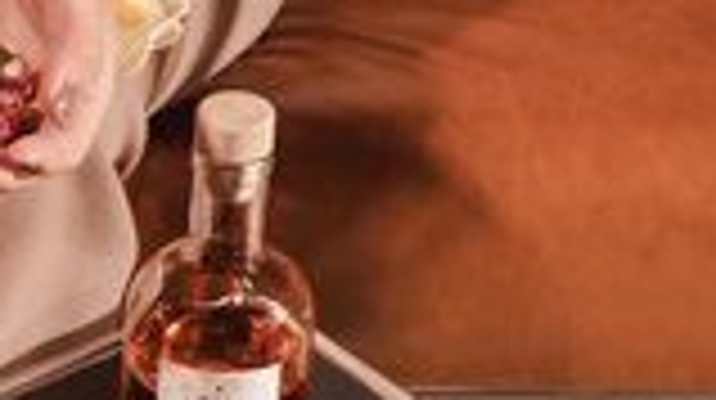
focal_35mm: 132
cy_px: 492
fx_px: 2503
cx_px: 0
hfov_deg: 16.0
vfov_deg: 9.0
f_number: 8
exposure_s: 1/100
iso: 400
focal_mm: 50
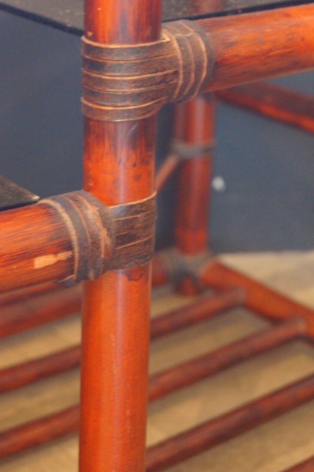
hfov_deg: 17.0
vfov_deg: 25.3
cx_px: 135
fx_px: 1049
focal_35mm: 80
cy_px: 170
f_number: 5.6
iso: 3200
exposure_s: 1/4
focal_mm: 40
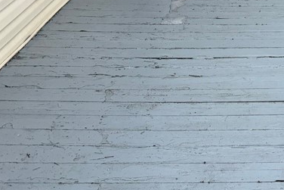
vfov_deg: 18.1
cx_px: 310
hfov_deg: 27.2
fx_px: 537
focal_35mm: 68
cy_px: -84
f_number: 1.78
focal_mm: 6.76
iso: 160
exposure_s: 1/121
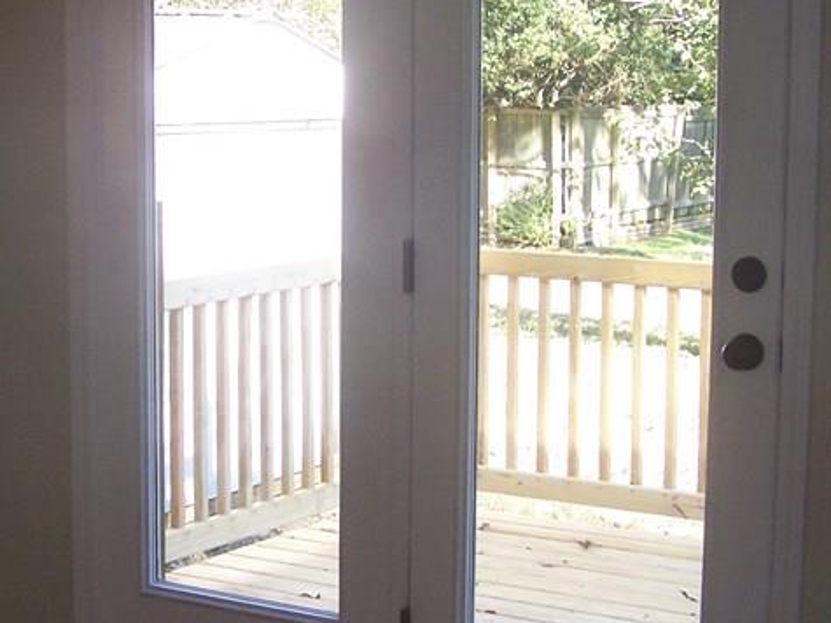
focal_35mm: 82
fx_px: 1968
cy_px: 317
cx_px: 252
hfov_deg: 23.7
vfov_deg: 18.0
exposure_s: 1/125
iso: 140
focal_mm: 6.3
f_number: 2.8
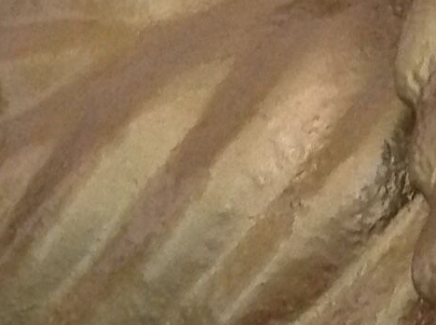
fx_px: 2438
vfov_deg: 7.4
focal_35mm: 194
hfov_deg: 9.7
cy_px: 606
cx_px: 778
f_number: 2.4
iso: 200
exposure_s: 1/15
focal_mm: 4.28
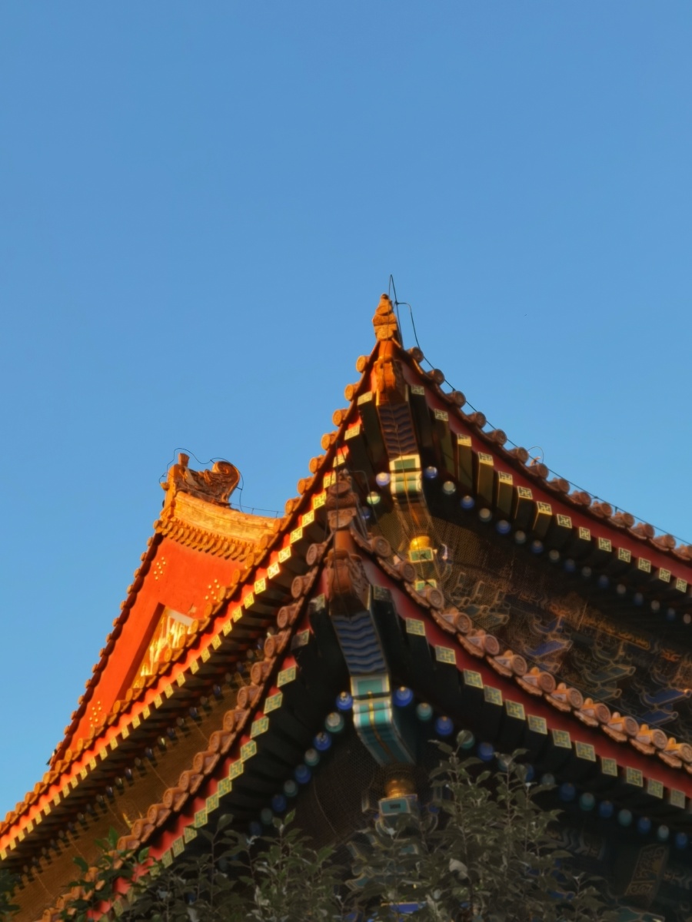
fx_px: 1546
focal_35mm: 58
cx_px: 346
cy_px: 461
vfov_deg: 33.2
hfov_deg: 25.2
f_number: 4
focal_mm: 6.71
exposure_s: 1/735
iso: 50
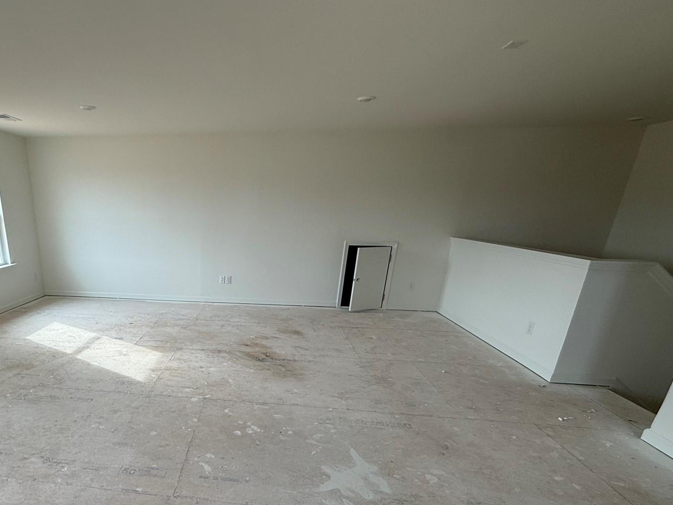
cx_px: 202
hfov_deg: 75.4
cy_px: 358
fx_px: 408
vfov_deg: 61.0
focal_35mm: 21
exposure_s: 1/99
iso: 50
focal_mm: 2.22
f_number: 2.2
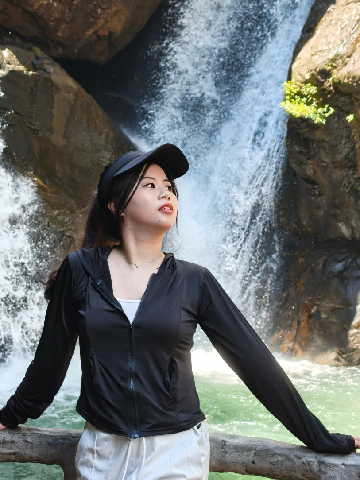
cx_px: 143
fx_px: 1345
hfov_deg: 15.2
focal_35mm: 97
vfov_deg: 20.2
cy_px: 192
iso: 640
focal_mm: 13.85
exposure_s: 1/538
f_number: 2.6
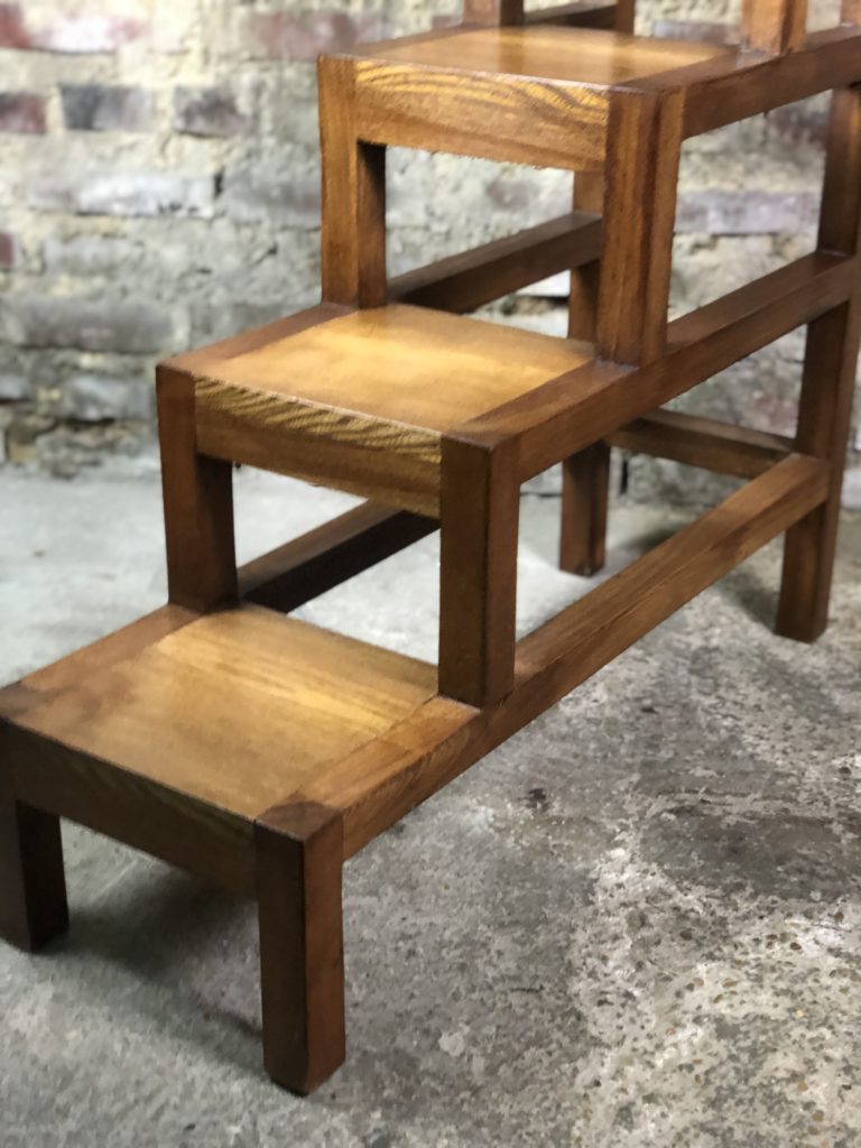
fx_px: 1725
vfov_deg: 36.8
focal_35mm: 52
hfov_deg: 28.0
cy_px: 574
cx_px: 430
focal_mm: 6
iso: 160
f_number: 2.4
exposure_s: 1/25
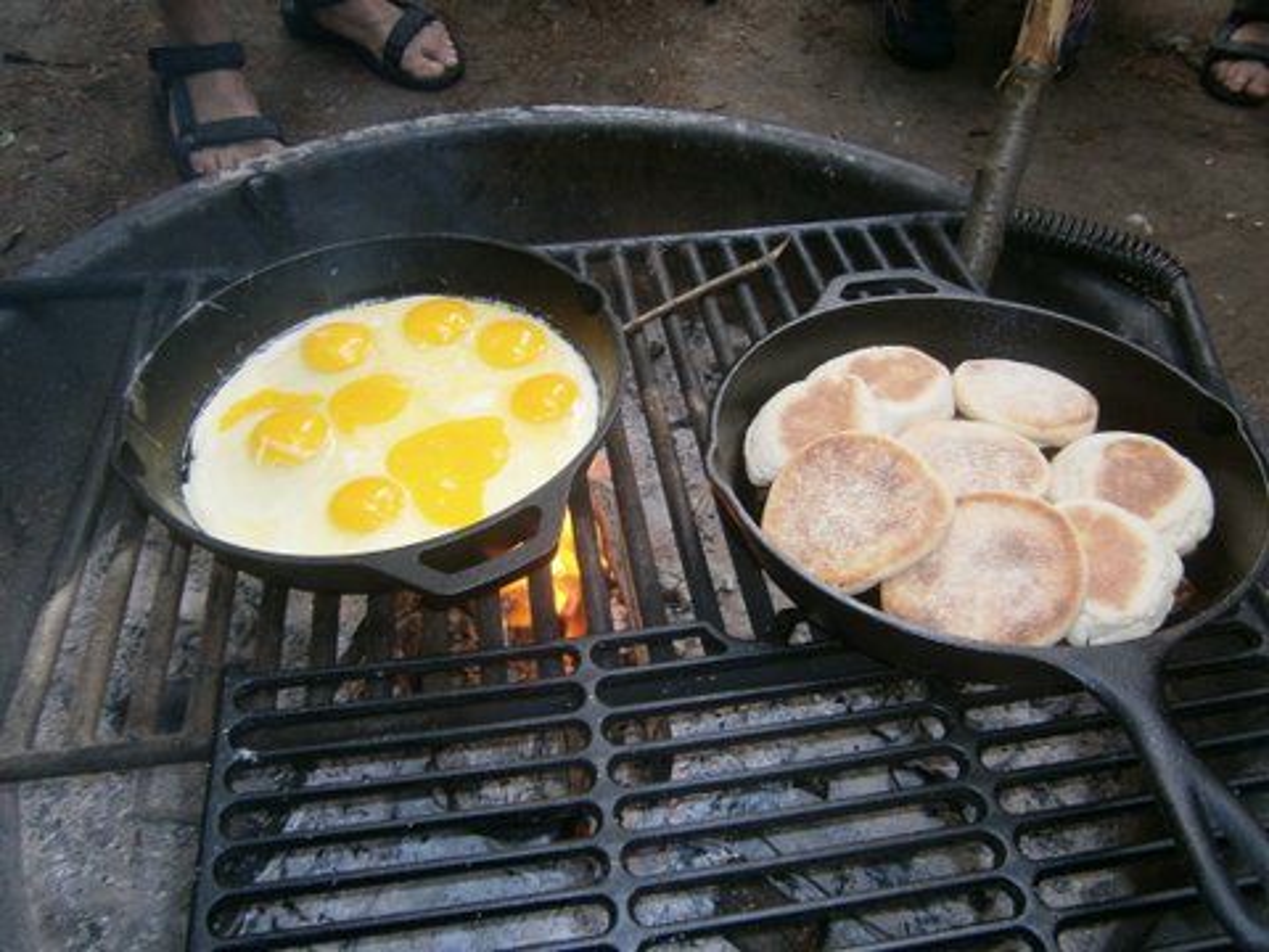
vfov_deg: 53.1
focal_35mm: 26
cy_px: 476
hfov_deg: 67.3
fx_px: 953
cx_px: 634
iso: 125
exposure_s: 1/30
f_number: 2.8
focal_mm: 4.7
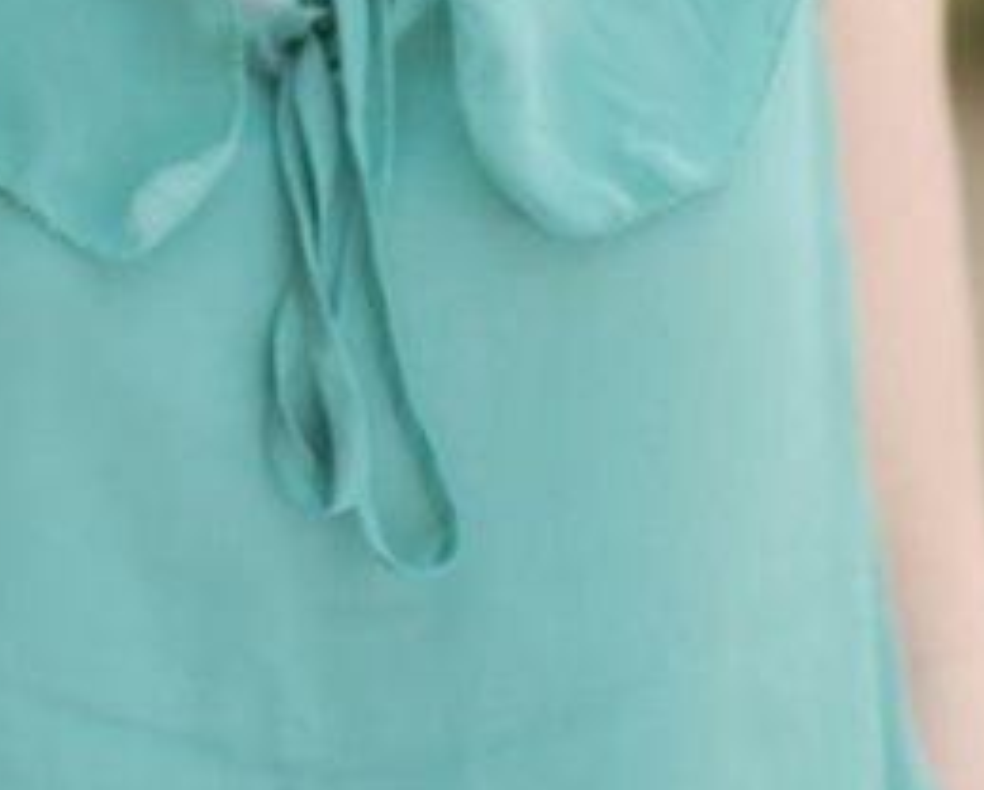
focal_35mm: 344
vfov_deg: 4.5
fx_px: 10044
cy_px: -556
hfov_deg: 5.6
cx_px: 99
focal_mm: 85
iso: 100
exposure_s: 1/800
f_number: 2
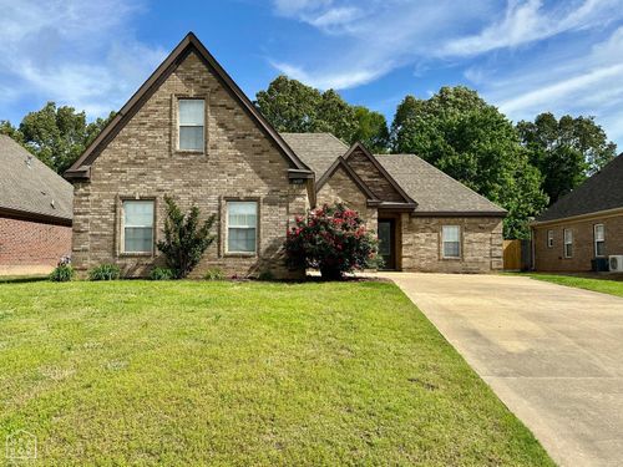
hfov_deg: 71.6
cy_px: 234
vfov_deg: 56.8
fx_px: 432
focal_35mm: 24
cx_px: 312
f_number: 1.78
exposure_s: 1/4762
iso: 80
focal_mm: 6.86
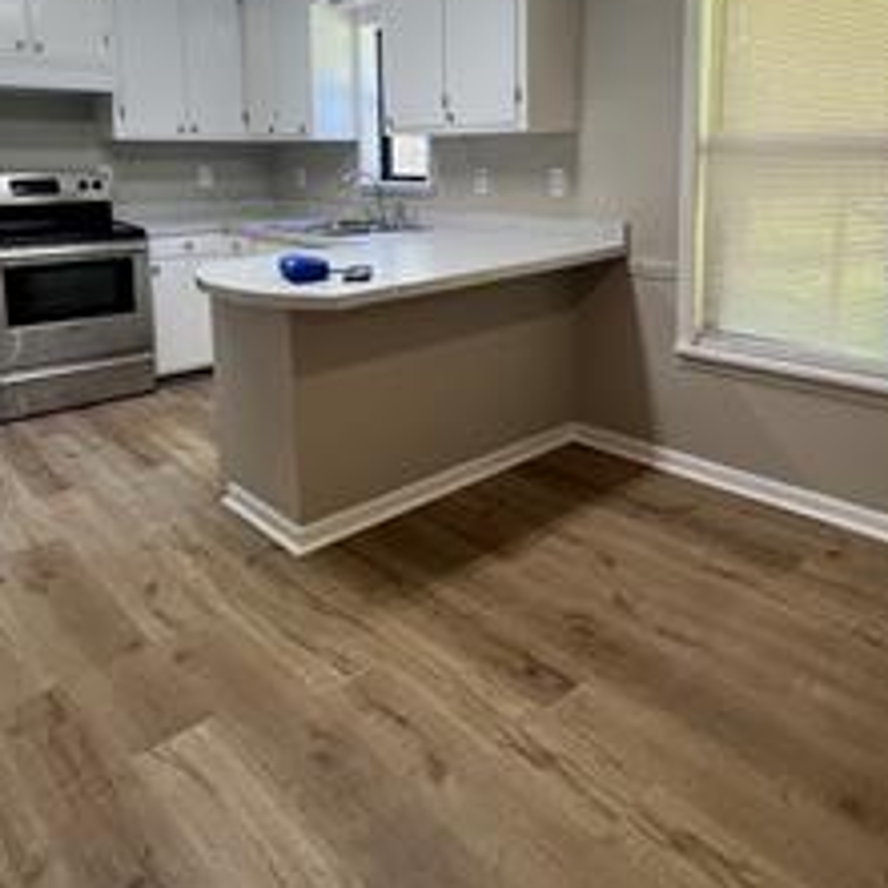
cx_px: 514
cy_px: 261
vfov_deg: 60.6
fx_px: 726
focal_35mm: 25
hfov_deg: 62.6
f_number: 1.8
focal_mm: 1.57
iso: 160
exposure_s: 1/120
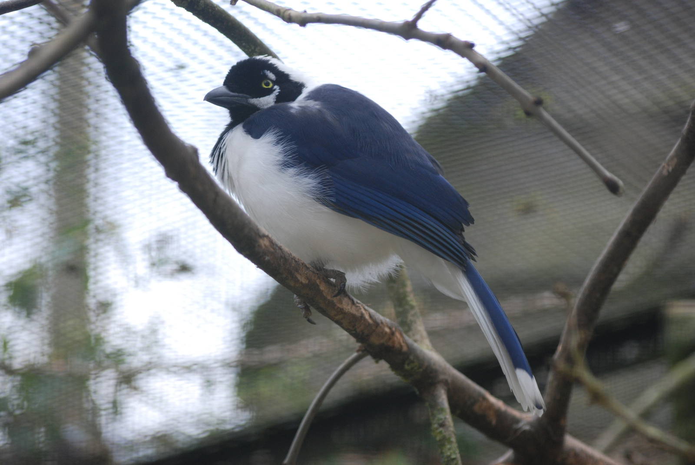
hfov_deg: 10.1
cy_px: 232
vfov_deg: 6.8
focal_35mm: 202
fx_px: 3914
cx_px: 348
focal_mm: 135
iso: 400
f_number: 4.5
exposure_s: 1/125
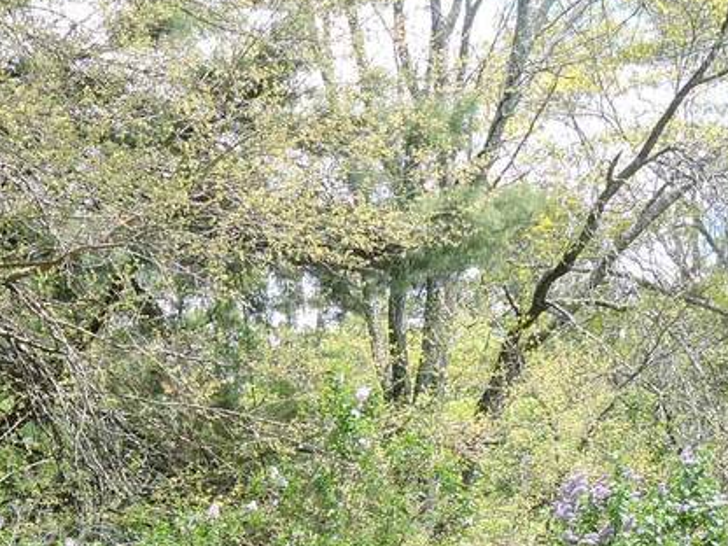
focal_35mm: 123
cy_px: 646
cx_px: -42
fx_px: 2587
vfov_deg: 11.8
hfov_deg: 15.6
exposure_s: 1/200
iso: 100
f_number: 3.8
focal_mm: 7.2
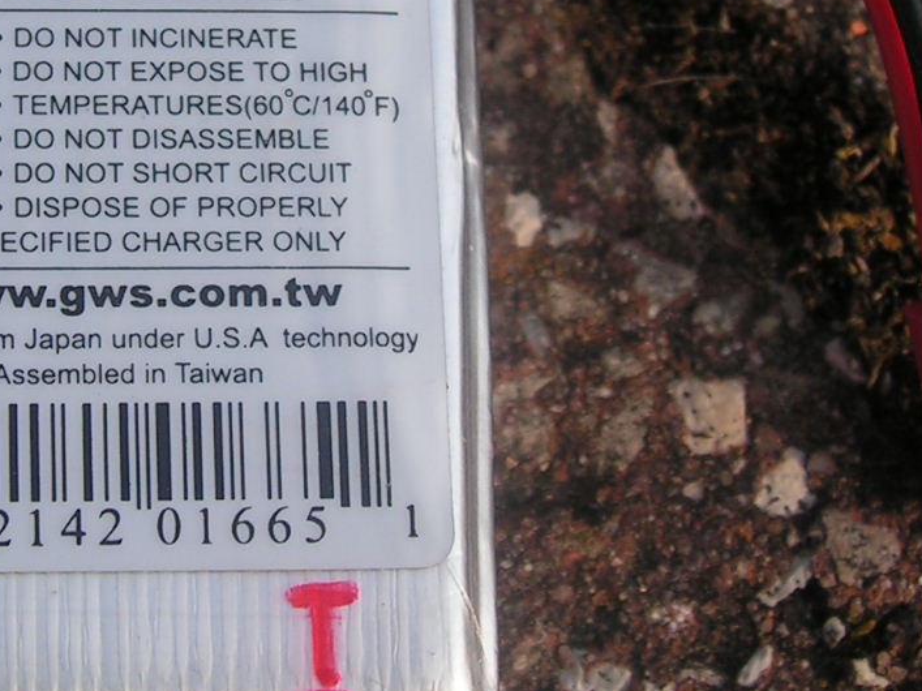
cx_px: 321
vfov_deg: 12.3
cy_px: 156
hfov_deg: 16.4
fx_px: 3196
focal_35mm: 120
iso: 64
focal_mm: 8.9
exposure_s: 1/400
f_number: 3.2
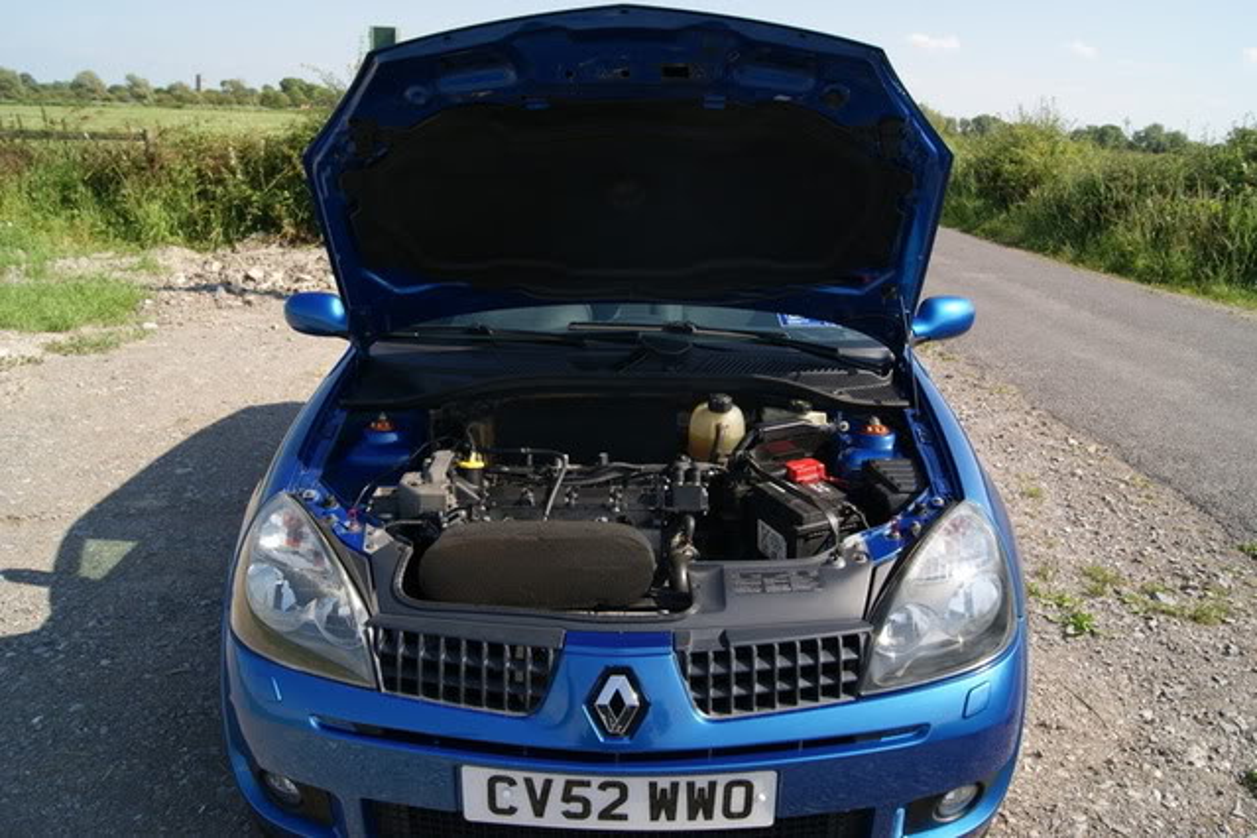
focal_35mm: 27
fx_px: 943
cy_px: 419
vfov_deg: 47.9
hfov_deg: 67.4
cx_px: 628
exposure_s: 1/320
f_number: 5.6
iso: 100
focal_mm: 18
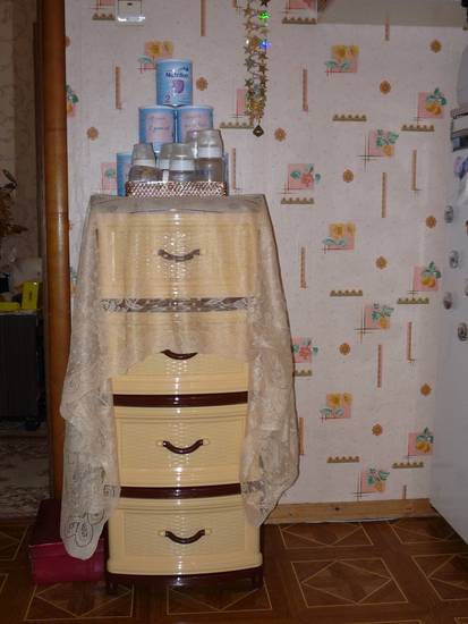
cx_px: 234
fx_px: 793
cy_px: 312
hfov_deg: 32.9
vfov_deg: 42.9
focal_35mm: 44
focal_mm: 5.2
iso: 100
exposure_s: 1/30
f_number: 3.3
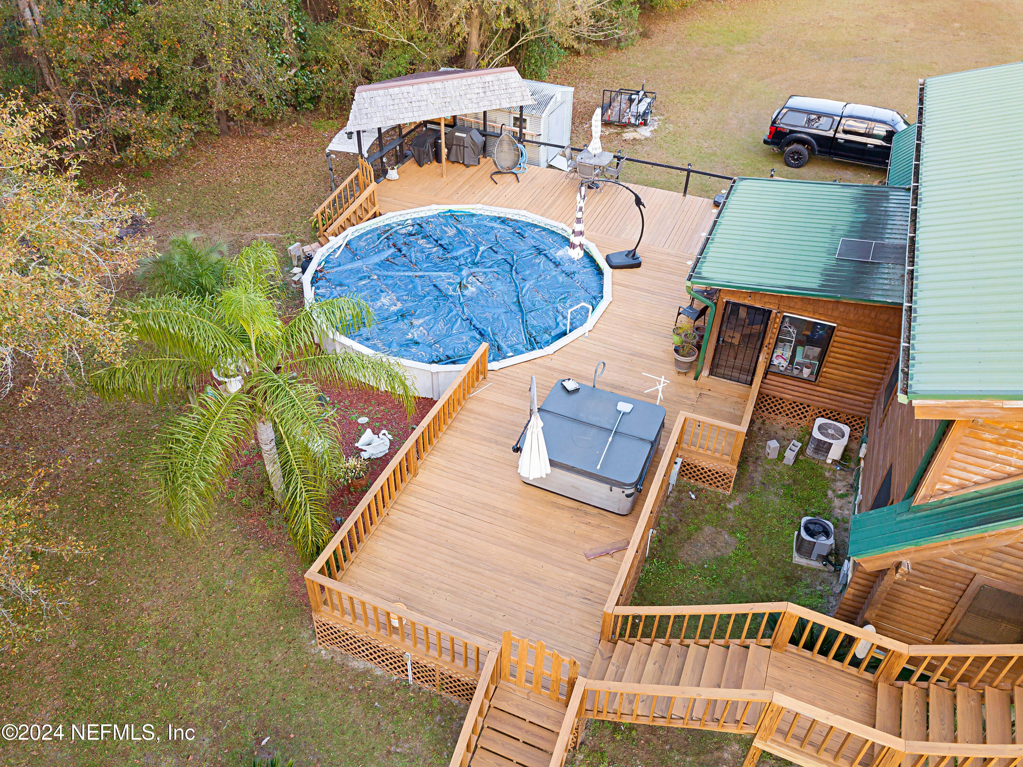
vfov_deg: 53.0
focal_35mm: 26
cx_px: 512
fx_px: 768
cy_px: 384
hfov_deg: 67.3
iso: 185
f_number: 2.2
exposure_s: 1/100
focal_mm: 4.73
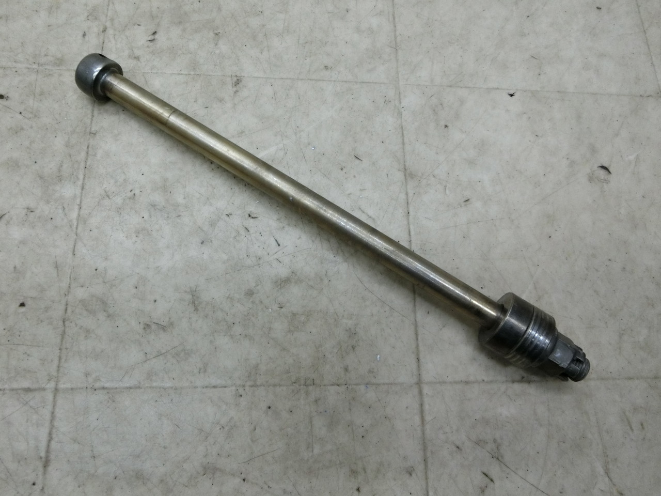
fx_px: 477
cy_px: 248
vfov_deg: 54.9
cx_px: 330
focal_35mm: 25
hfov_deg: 69.4
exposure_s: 1/125
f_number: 3.5
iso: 250
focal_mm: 4.5
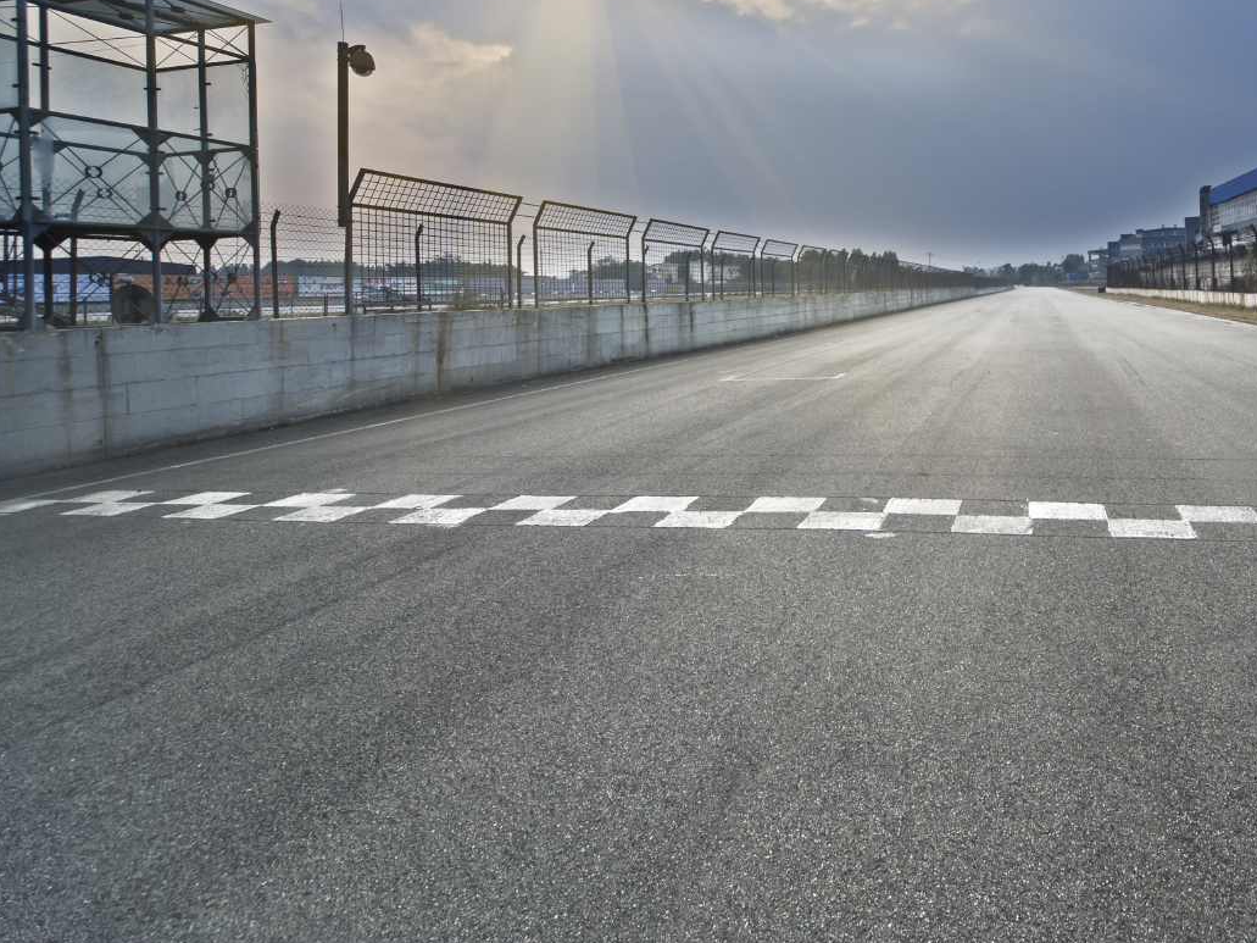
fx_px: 690
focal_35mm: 19
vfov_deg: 65.3
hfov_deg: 78.7
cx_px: 933
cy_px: 260
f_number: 11
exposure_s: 1/100
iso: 200
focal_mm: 12
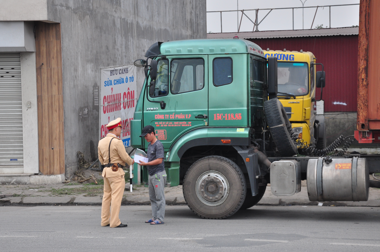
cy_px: 136
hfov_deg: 18.8
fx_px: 1149
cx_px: 192
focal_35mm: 109
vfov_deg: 12.5
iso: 400
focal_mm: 66
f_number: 5.3
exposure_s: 1/400
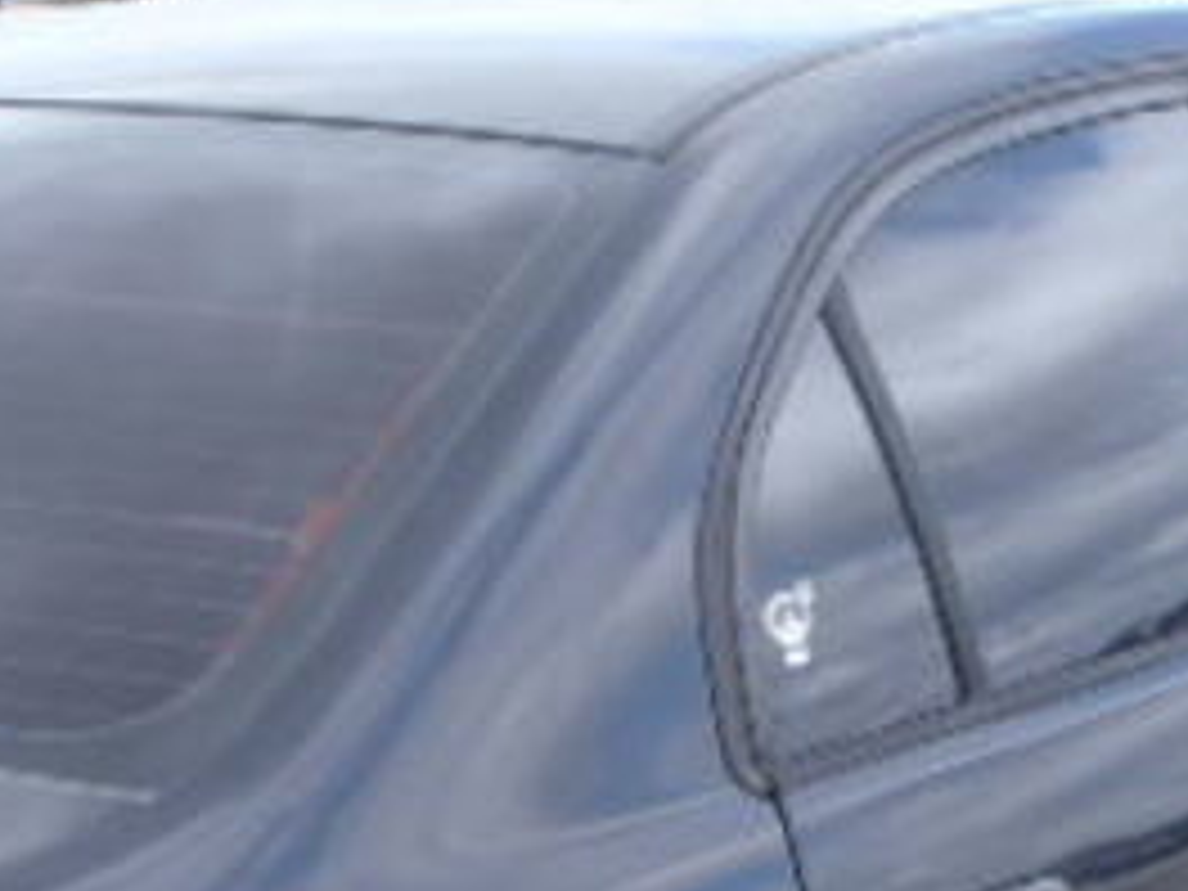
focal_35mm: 85
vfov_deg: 16.4
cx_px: 378
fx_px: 2917
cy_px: 1174
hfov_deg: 22.9
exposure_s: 1/125
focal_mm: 5
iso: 80
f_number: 4.5
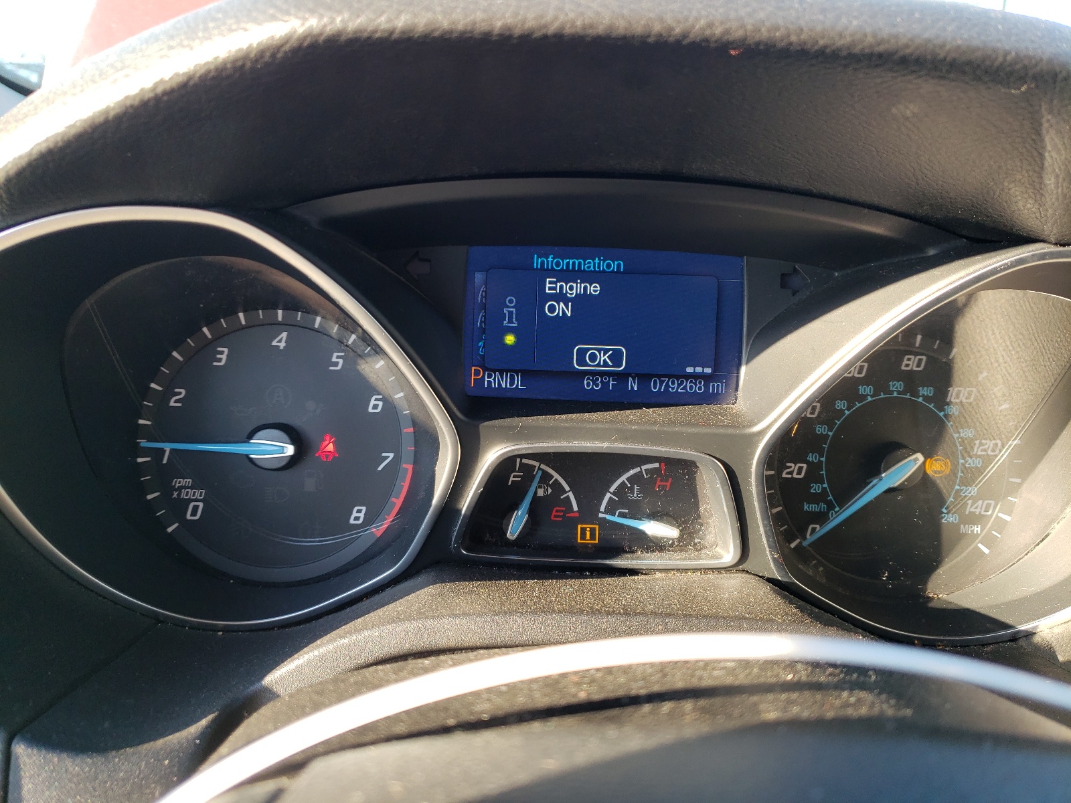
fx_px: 804
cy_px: 402
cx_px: 536
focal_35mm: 26
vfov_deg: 53.1
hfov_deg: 67.3
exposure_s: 1/130
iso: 50
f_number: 1.5
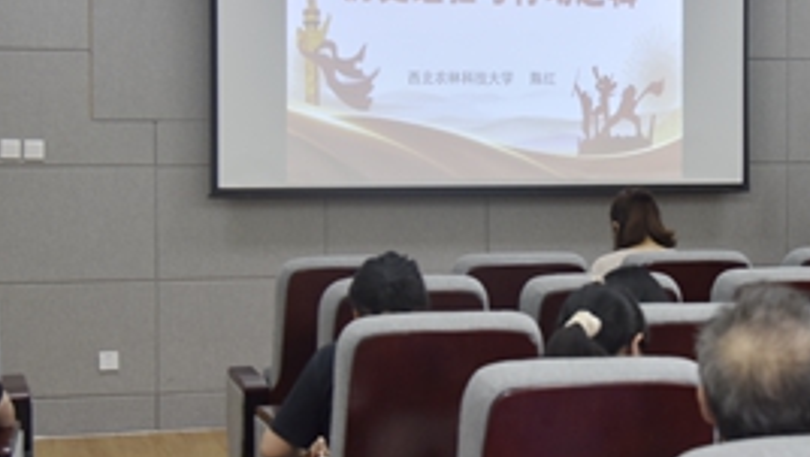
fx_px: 1912
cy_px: 197
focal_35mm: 89
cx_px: 547
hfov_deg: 23.8
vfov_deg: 13.6
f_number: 4
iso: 400
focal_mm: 38
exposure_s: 1/160
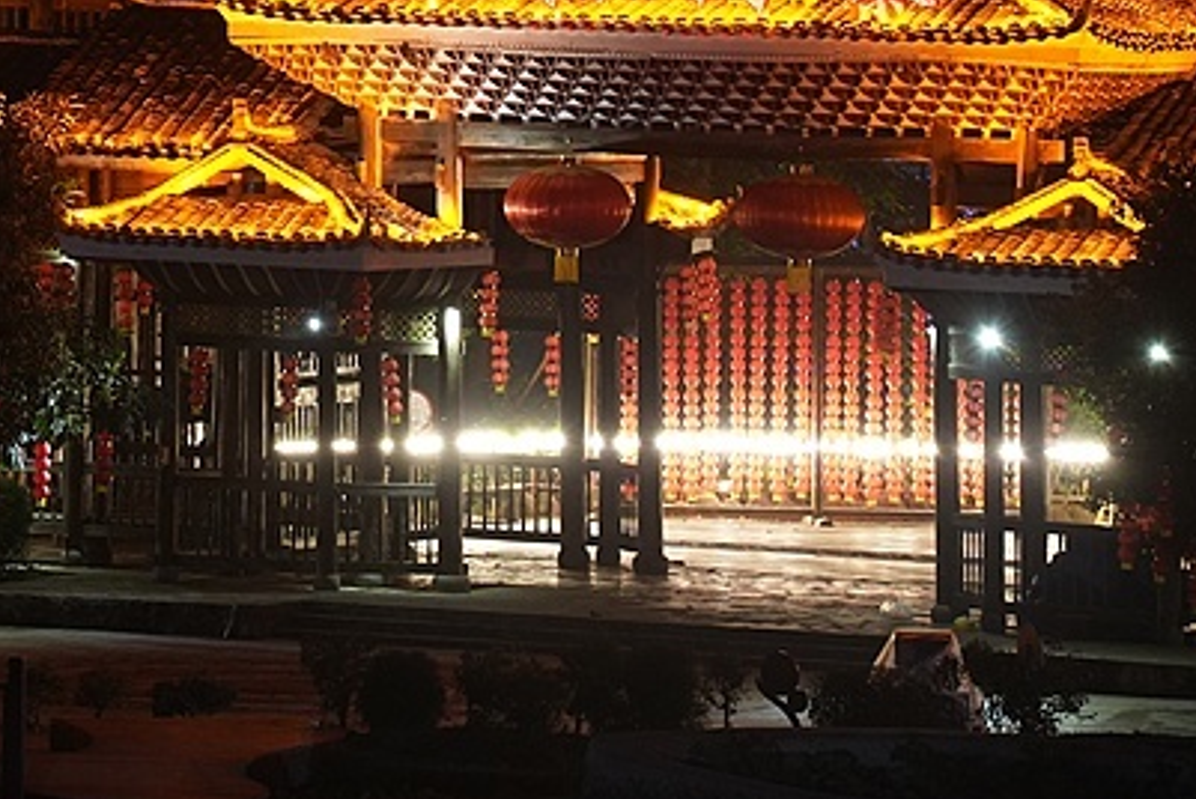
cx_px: 36
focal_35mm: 393
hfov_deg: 5.2
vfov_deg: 3.5
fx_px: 13065
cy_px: -189
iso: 1600
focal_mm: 154
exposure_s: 1/2.5
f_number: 5.6
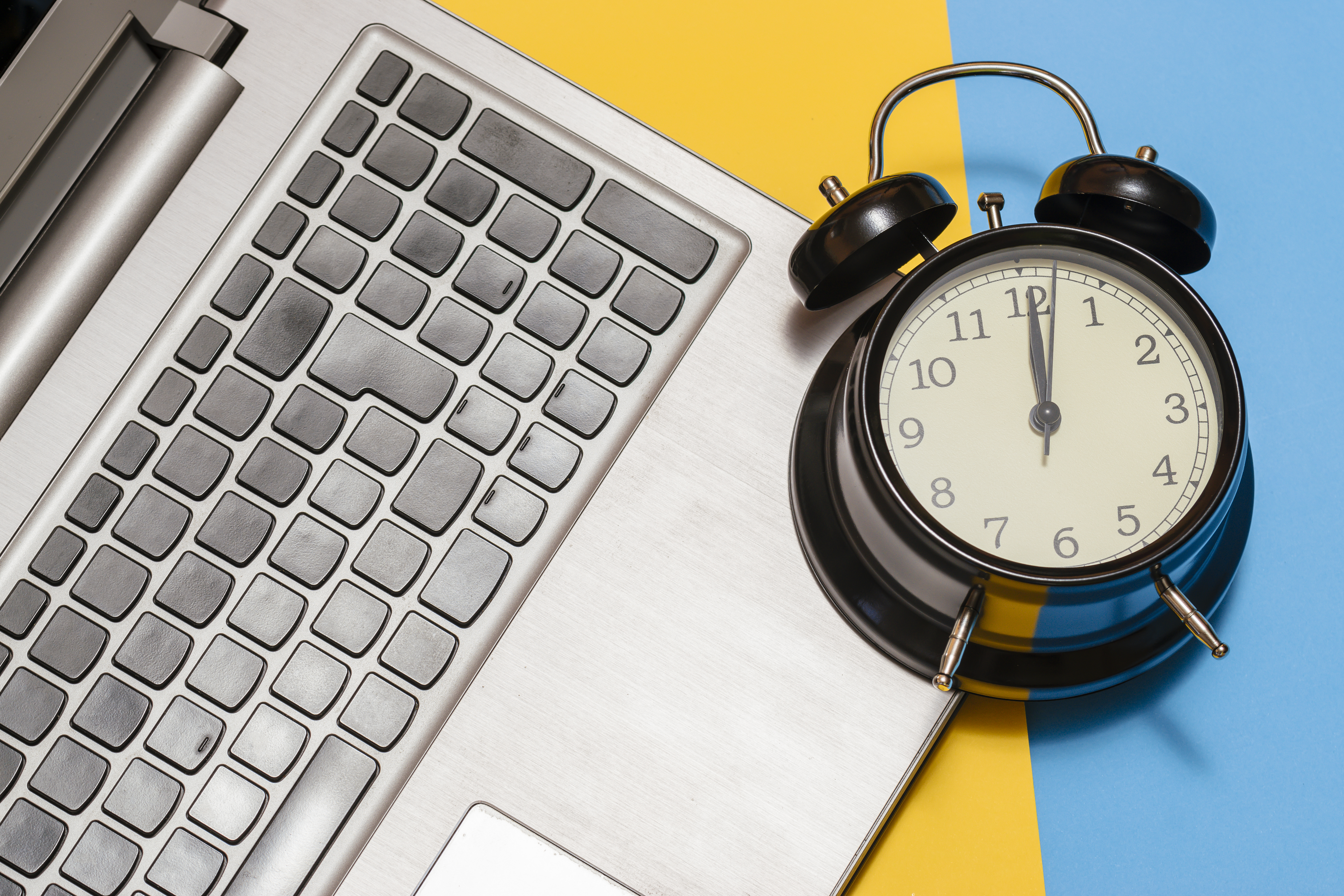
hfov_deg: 15.2
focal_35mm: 135
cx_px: 672
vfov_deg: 10.2
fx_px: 5040
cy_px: 448
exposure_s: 1/125
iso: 100
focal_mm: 90
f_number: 8
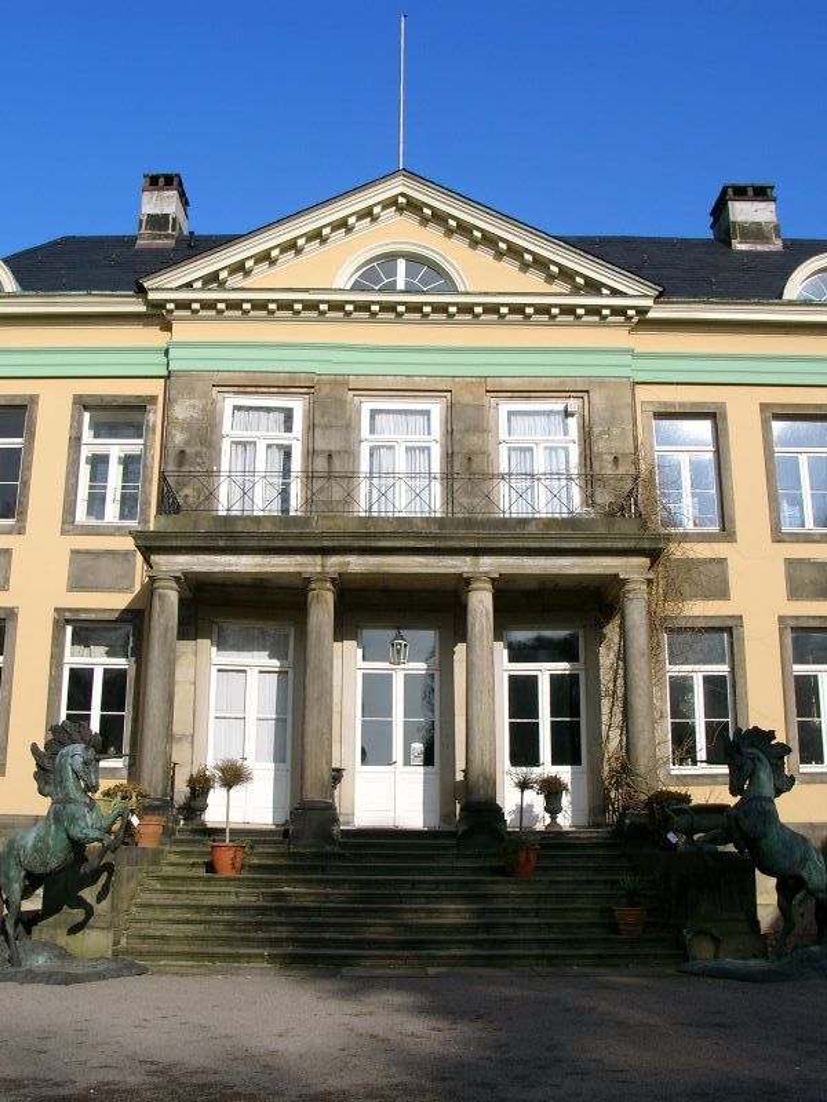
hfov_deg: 40.7
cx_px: 414
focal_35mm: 35
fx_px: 1115
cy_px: 551
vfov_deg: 52.6
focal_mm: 7.39
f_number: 5.6
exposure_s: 1/688
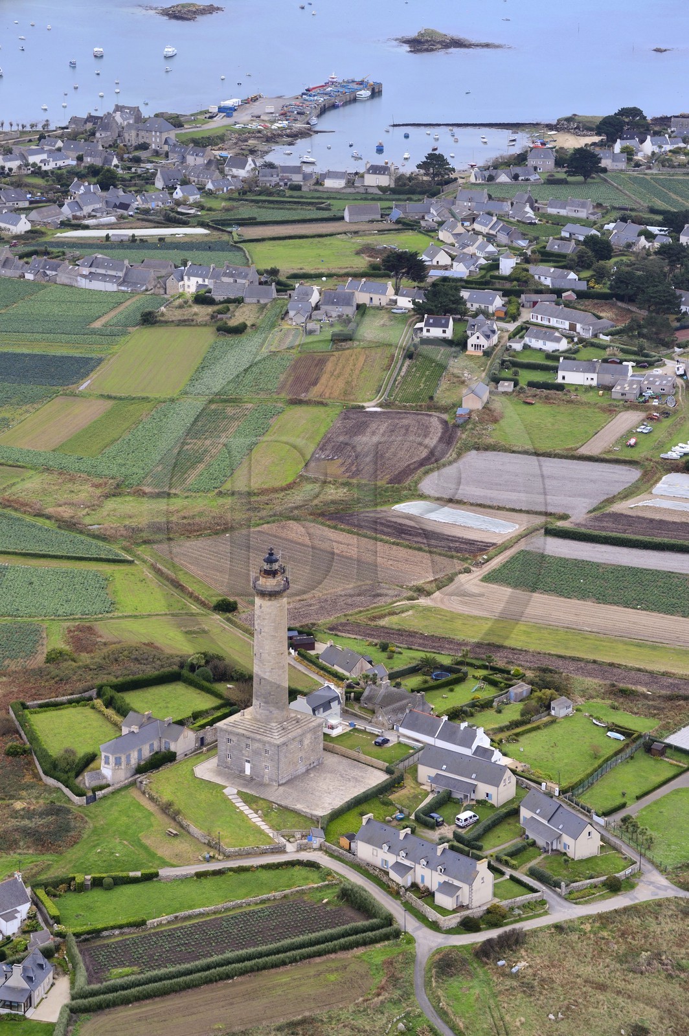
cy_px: 518
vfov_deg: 21.5
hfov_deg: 14.4
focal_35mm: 95
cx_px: 344
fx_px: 2732
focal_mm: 95
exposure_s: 1/1000
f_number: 5.6
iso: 800
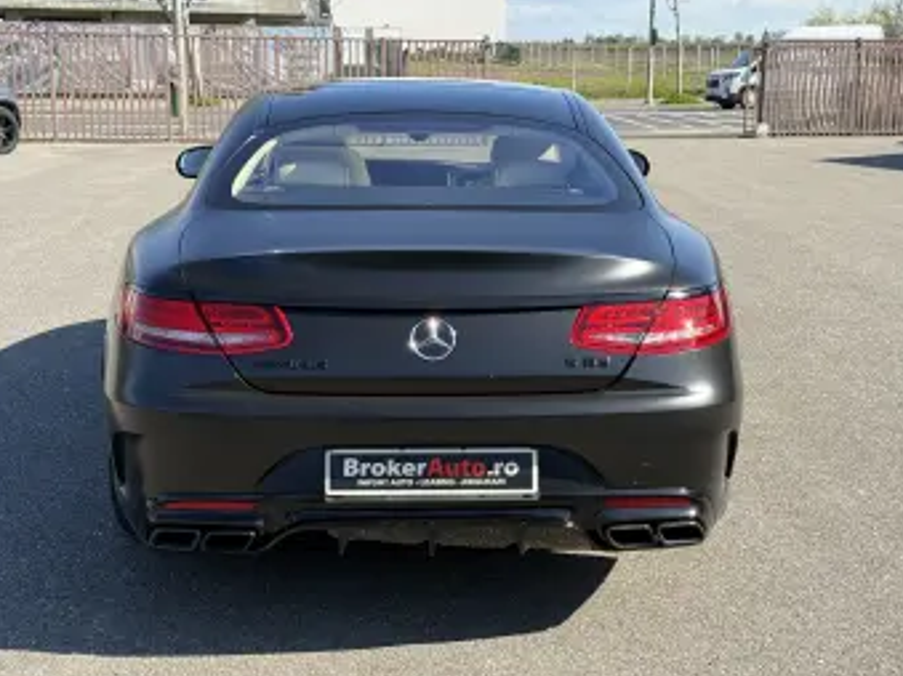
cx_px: 466
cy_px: 346
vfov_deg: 28.5
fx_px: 1330
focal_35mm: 51
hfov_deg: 37.5
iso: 64
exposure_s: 1/1795
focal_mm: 6.76
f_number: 1.78
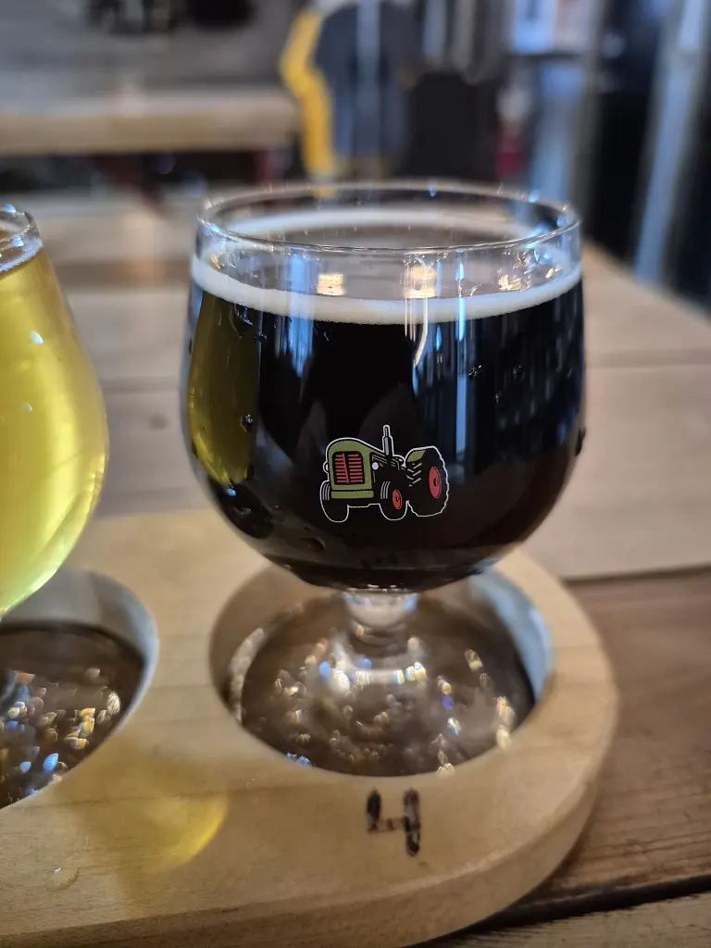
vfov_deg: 73.9
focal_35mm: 23
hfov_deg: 58.9
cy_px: 474
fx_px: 630
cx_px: 356
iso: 1250
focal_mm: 5.4
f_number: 1.8
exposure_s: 1/30
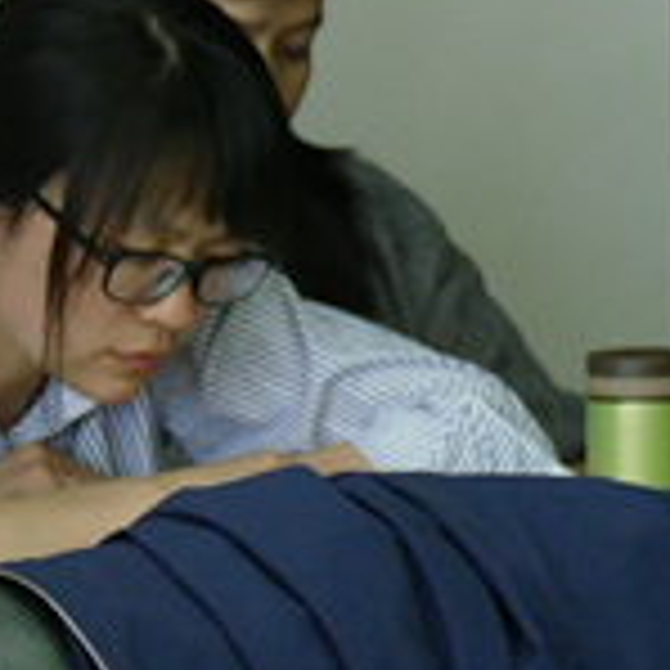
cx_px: 1704
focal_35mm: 466
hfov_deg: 3.7
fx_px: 10204
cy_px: 668
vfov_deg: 3.8
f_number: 3.8
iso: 800
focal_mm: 37.13
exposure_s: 1/80
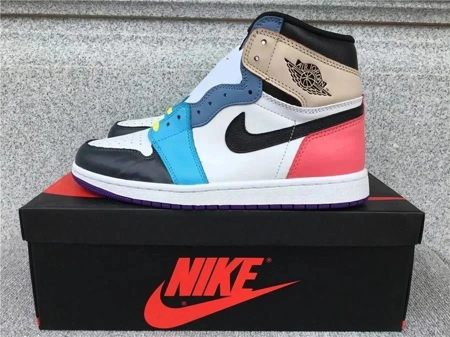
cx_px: 225
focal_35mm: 31
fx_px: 403
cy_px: 168
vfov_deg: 45.4
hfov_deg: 58.4
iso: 25
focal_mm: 3.3
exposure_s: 1/463
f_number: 2.4
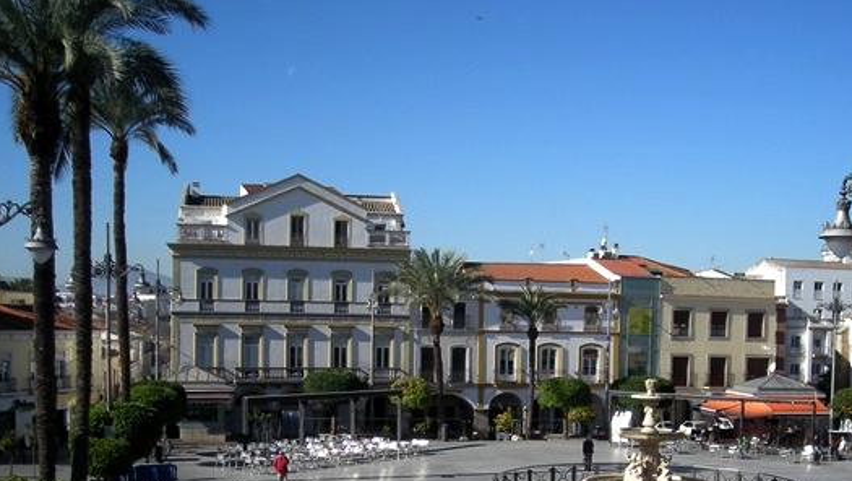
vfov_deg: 22.3
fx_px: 1198
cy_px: 390
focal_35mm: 53
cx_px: 474
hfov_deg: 39.1
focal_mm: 5.7
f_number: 5.7
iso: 50
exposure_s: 1/247
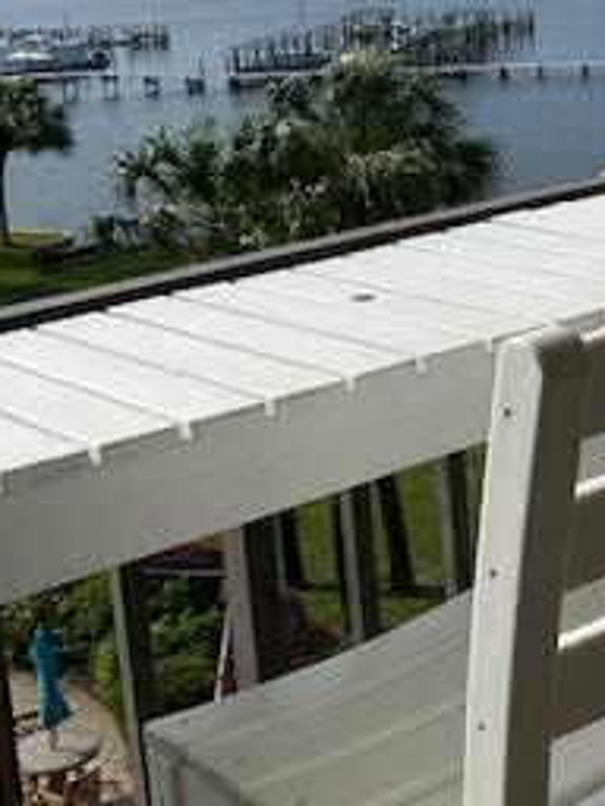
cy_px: 202
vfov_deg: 29.4
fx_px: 1515
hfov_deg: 21.3
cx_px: 693
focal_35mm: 65
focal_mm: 4.25
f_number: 1.8
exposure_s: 1/4608
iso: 32
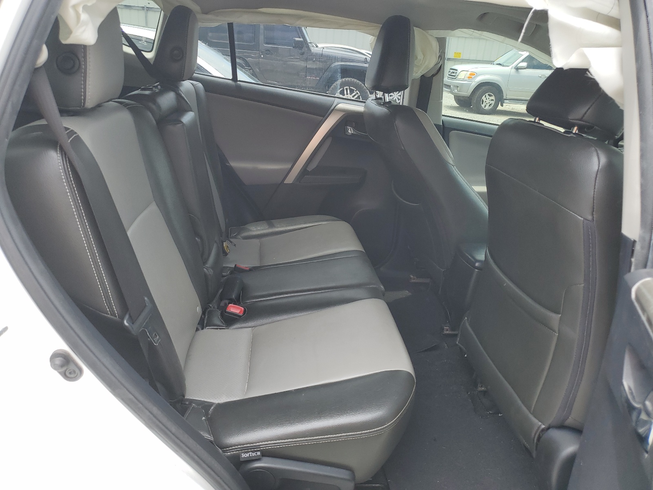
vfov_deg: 53.1
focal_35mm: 26
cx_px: 326
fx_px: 490
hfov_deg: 67.3
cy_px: 245
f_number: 1.5
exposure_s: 1/556
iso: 50
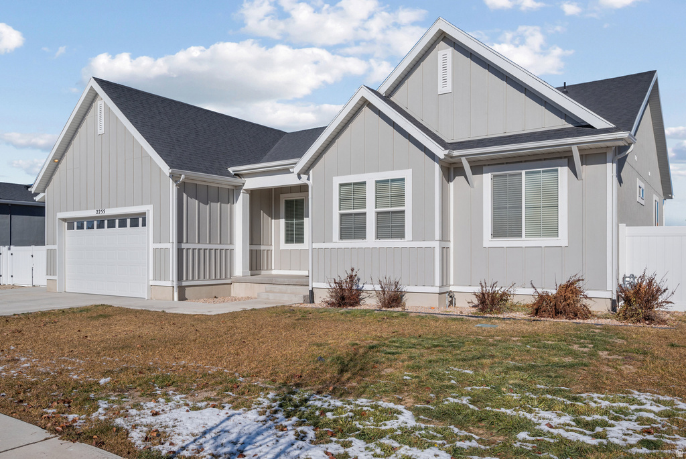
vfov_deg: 49.6
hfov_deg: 69.4
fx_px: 496
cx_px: 343
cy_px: 230
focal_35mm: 26
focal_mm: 26
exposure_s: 1/640
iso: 800
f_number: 8
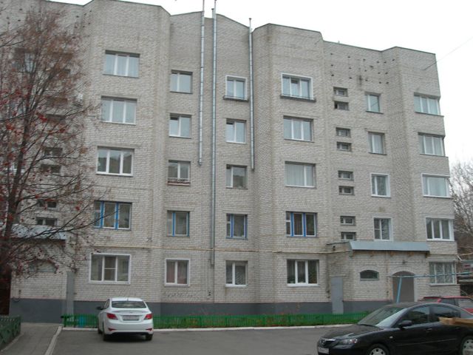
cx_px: 236
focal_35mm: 38
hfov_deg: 49.0
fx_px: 519
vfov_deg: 37.7
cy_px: 178
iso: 50
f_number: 4.8
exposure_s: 1/68.1
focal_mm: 7.8
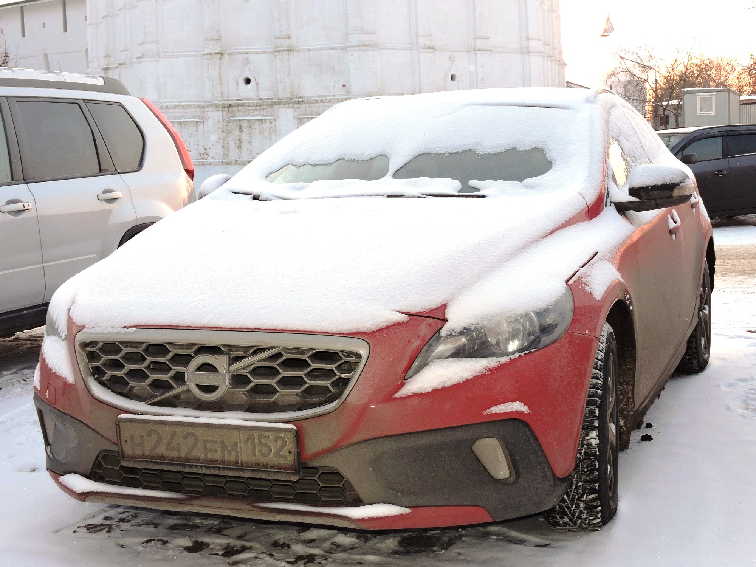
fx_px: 983
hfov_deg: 42.1
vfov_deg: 32.2
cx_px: 378
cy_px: 284
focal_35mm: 45
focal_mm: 8.1
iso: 100
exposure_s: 1/80
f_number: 4
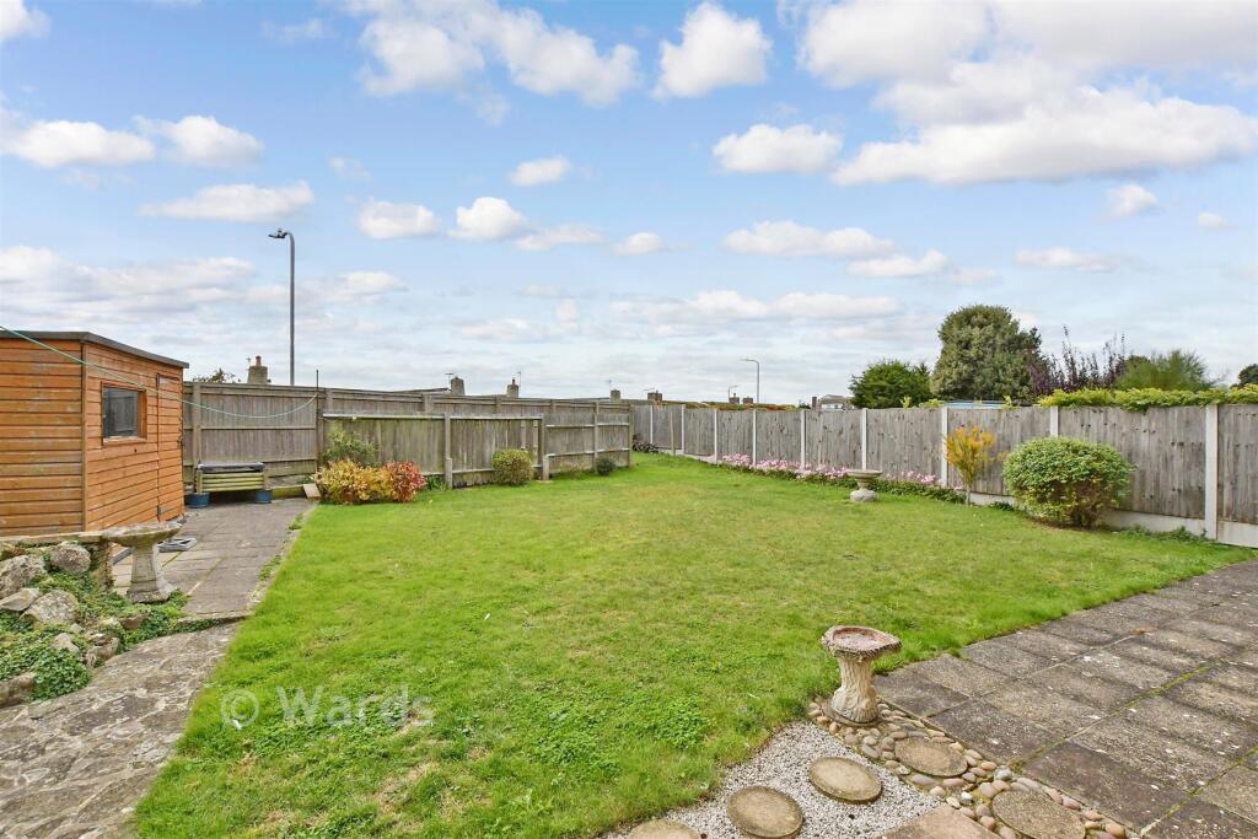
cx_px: 629
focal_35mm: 15
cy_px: 420
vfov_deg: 77.3
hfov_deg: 100.4
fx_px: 524
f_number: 9
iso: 1250
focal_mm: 10
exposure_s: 1/1000
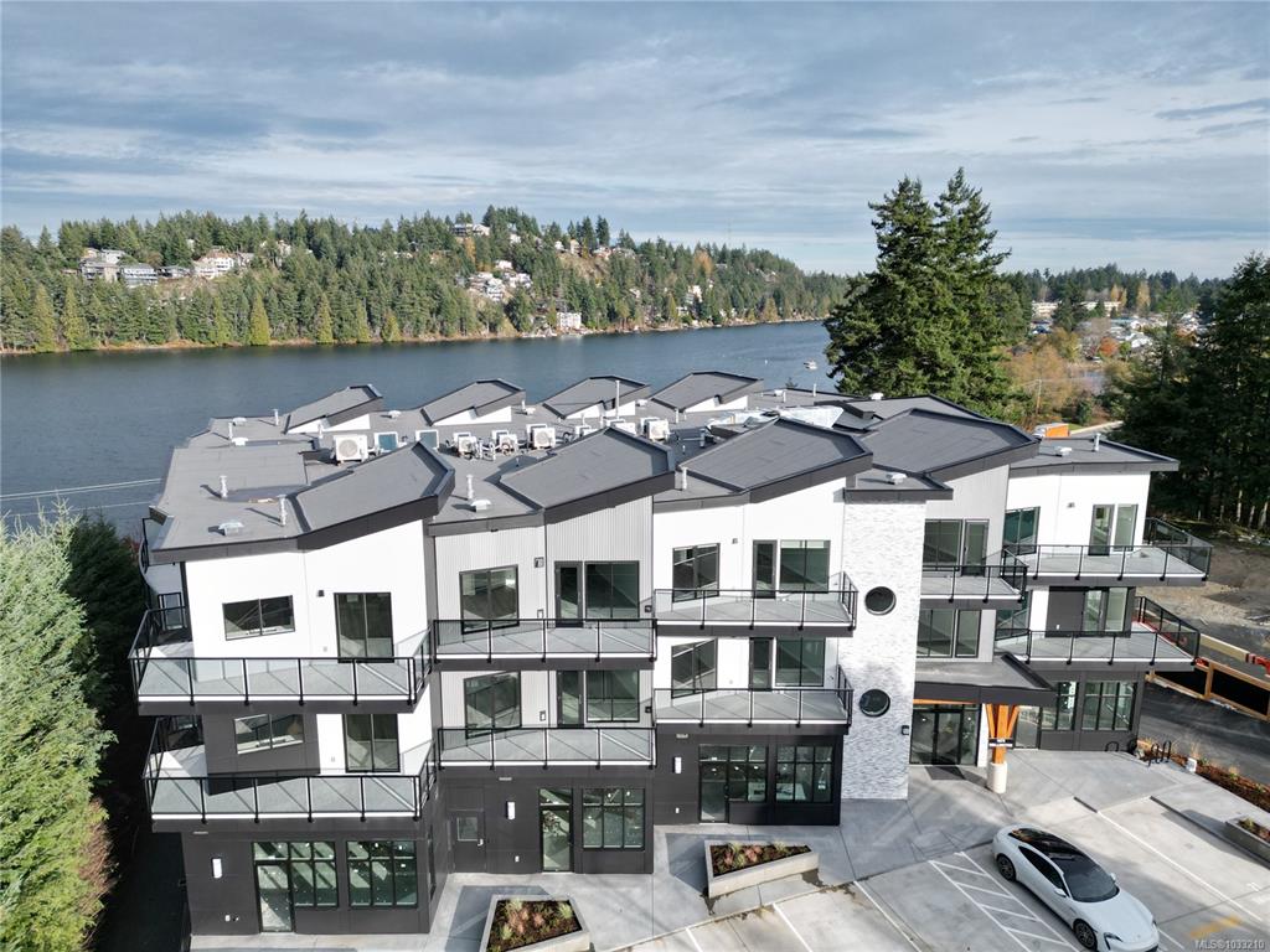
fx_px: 881
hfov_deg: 71.6
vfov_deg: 56.8
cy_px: 476
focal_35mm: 24
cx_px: 635
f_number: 1.7
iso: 200
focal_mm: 6.72
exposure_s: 1/3000
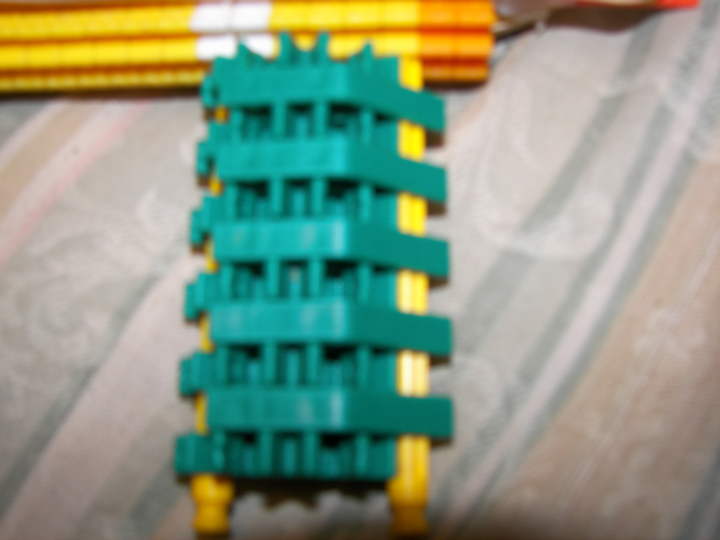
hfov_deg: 44.8
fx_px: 874
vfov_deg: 34.3
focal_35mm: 42
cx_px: 360
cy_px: 270
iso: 50
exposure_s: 1/30
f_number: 2.8
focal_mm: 6.9
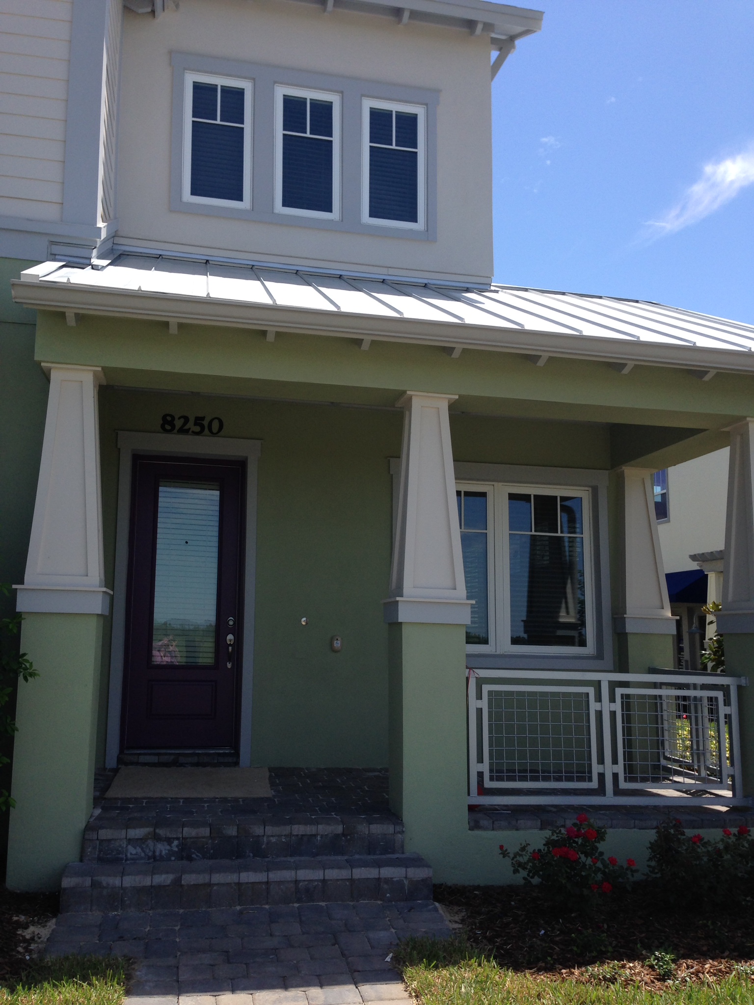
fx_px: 958
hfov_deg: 42.9
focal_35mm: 33
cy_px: 502
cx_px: 377
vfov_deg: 55.4
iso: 50
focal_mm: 4.12
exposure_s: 1/1153
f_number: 2.4
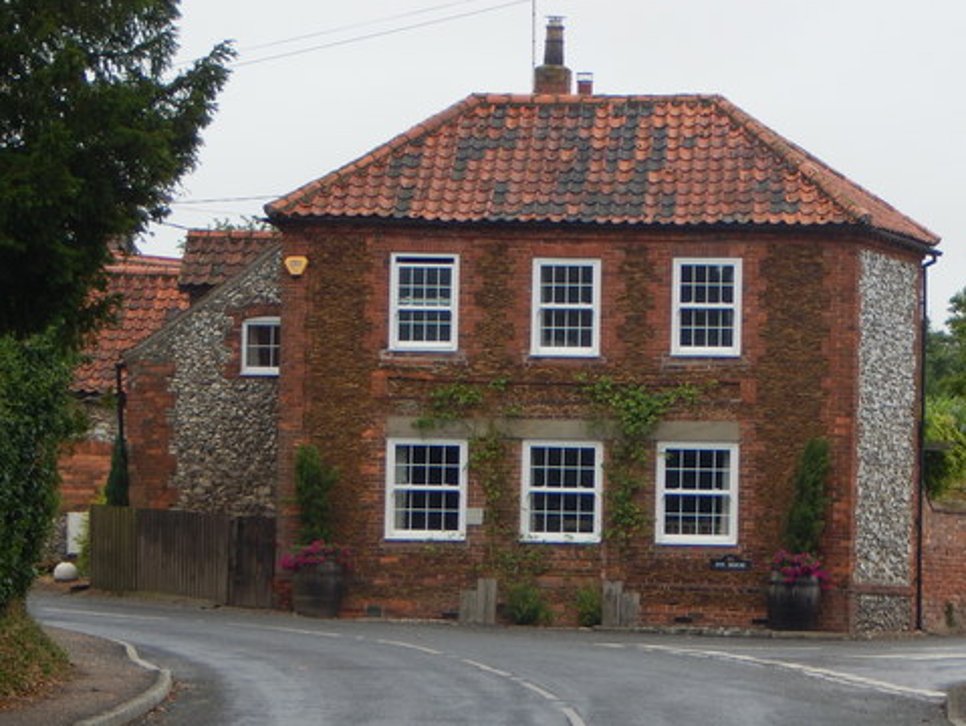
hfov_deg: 8.1
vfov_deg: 6.1
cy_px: 343
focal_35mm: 243
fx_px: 6786
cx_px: 643
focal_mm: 32.8
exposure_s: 1/60
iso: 125
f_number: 5.3
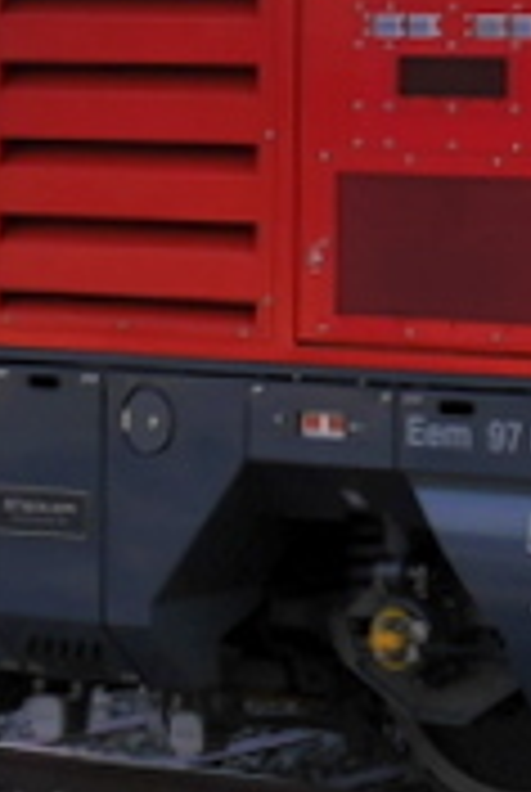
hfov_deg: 6.9
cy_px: -108
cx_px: 1647
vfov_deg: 11.4
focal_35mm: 177
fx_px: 3901
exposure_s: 1/320
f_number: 5.6
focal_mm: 15
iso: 160
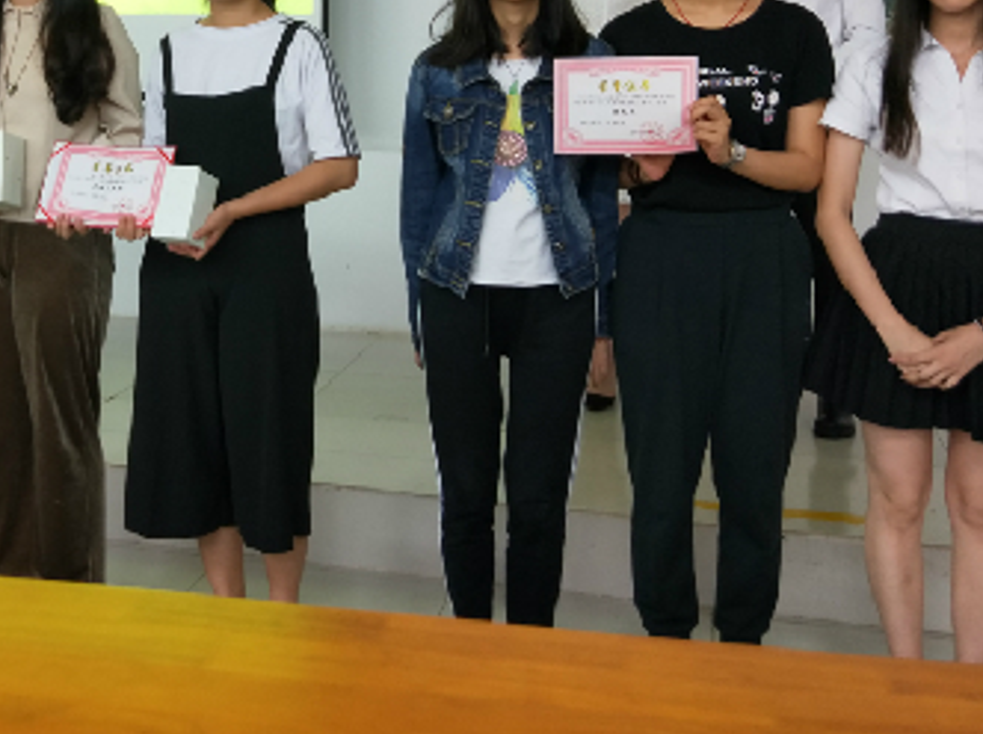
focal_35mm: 46
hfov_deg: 39.8
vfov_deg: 30.7
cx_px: 210
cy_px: 155
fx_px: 1304
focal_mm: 4.27
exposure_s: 1/33
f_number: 1.7
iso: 206
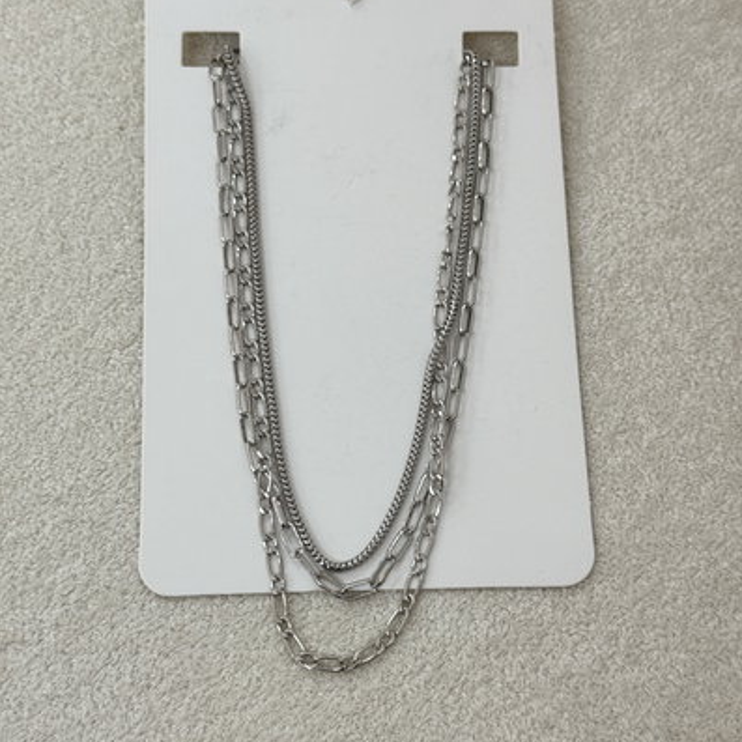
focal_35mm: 57
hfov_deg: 30.0
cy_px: 358
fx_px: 1382
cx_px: 370
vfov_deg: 30.0
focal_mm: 6.76
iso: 80
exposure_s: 1/50
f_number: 1.78
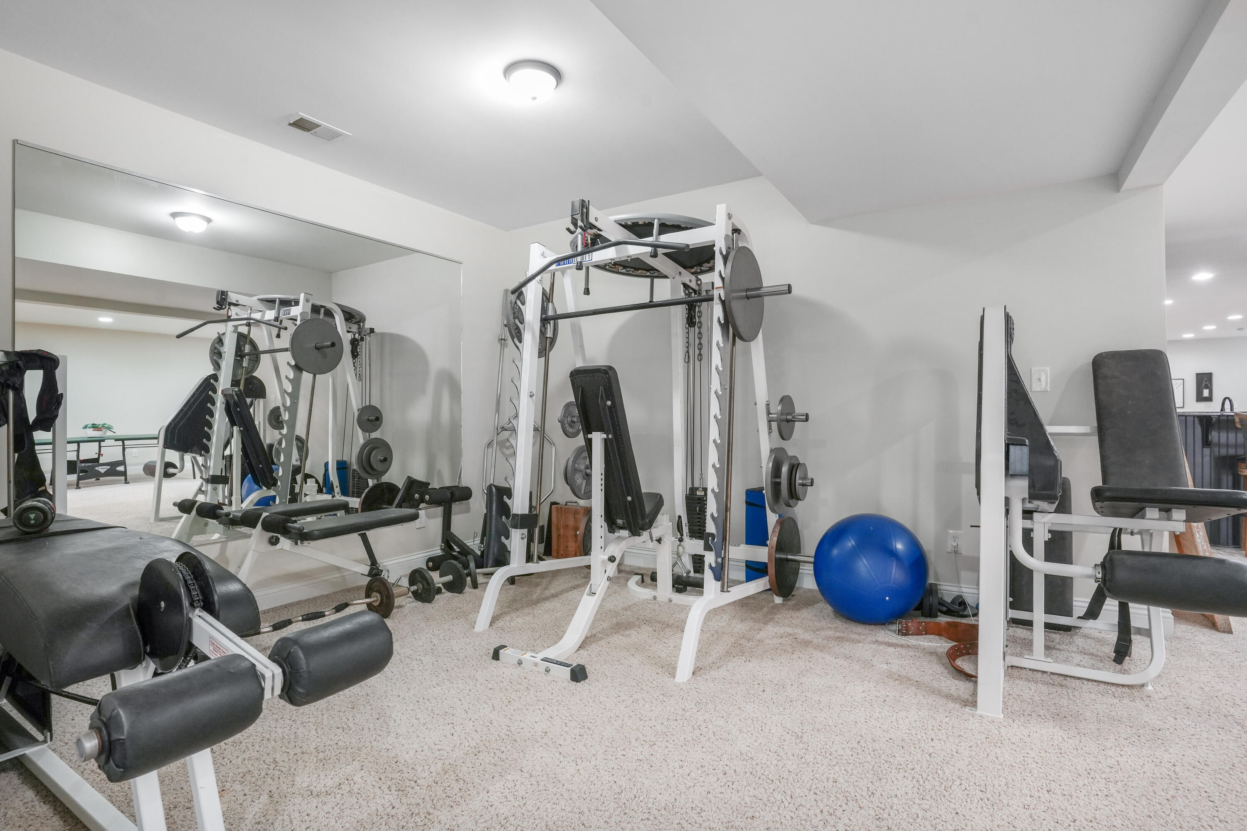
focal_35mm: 17
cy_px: 416
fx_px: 589
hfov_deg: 93.3
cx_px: 624
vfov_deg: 70.4
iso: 1000
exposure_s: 1/6
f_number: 8
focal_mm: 17
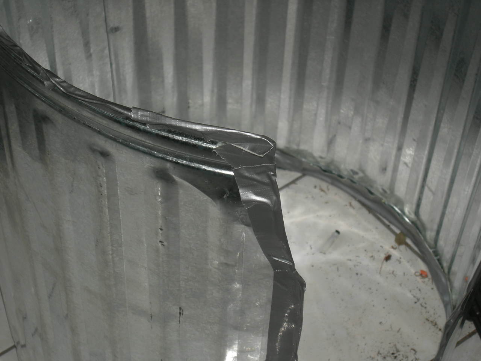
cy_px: 180
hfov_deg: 17.9
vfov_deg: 13.5
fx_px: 1528
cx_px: 240
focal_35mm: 110
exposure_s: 1/120
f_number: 4.8
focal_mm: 23
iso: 64
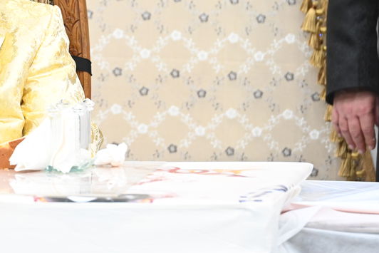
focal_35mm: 526
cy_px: -10
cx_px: -100
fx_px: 5539
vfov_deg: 2.6
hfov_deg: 3.9
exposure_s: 1/125
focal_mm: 200
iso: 2000
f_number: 6.3
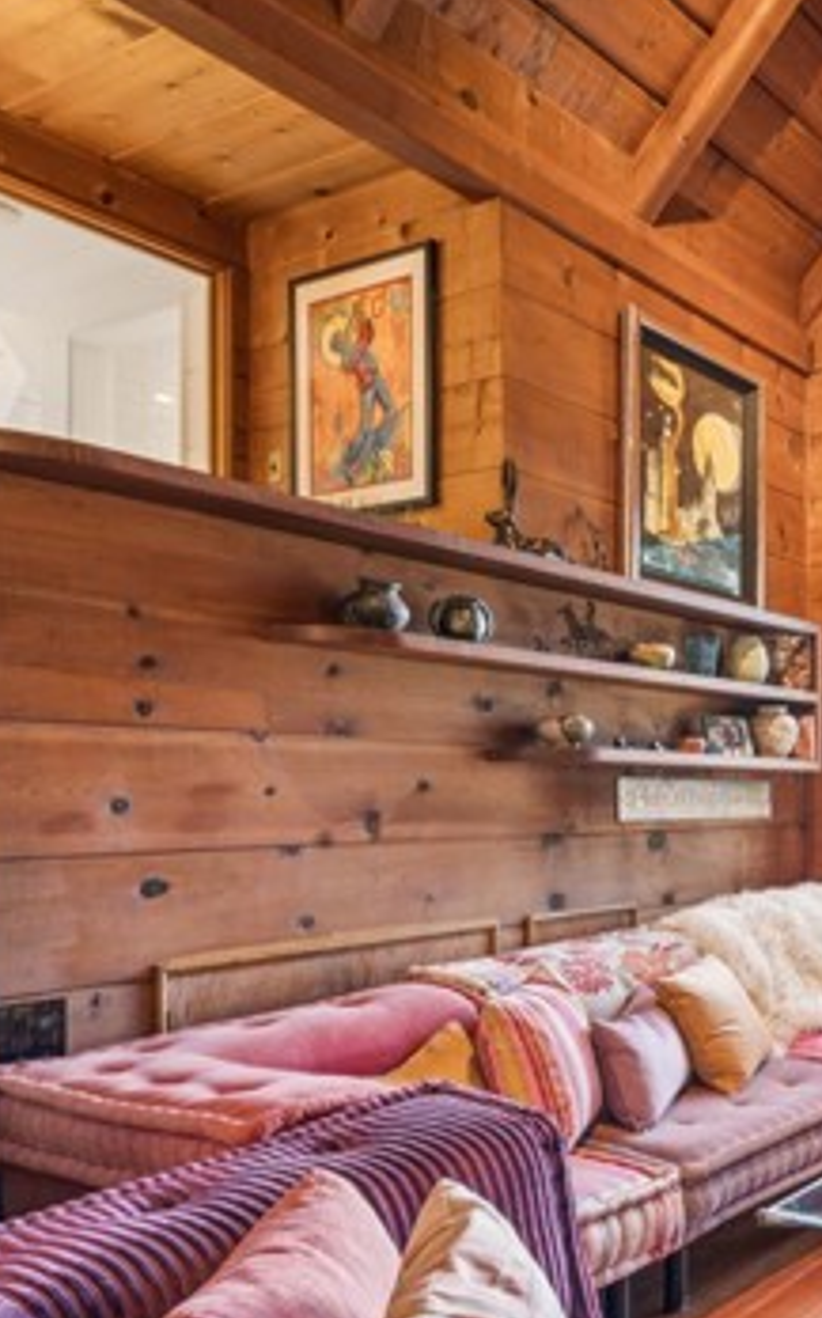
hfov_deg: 33.3
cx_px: 981
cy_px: 761
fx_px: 1111
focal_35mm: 31
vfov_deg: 61.1
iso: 100
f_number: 13
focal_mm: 16.5
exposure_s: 1/1.67
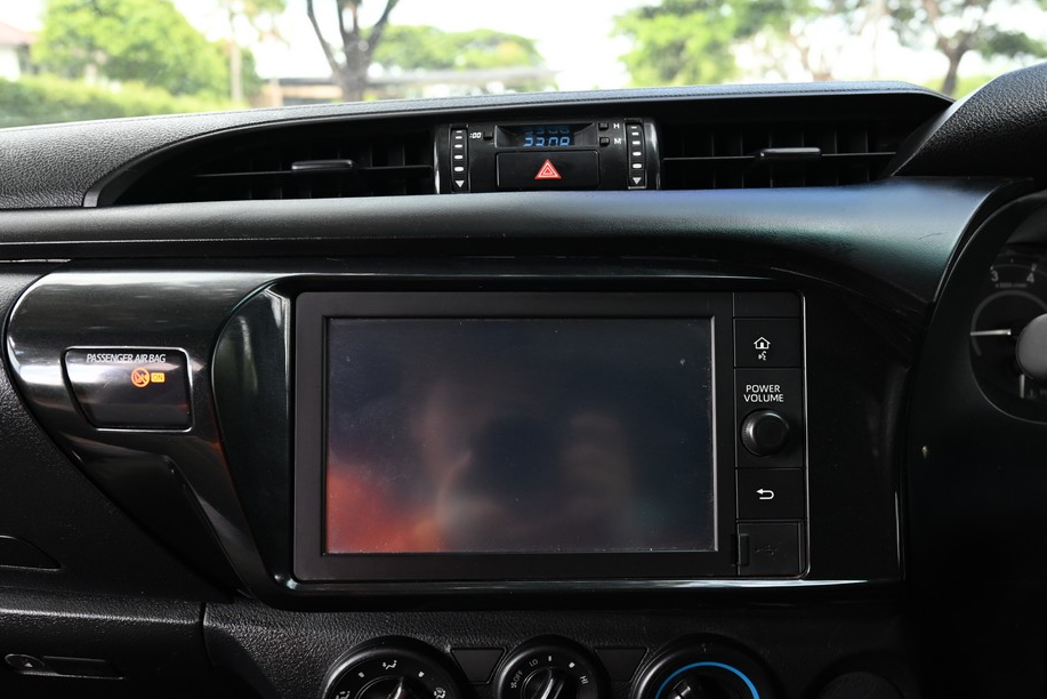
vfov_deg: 42.7
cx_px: 539
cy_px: 416
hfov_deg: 60.9
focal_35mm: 31
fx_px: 890
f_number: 5.6
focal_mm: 25.5
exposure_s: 1/80
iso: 800
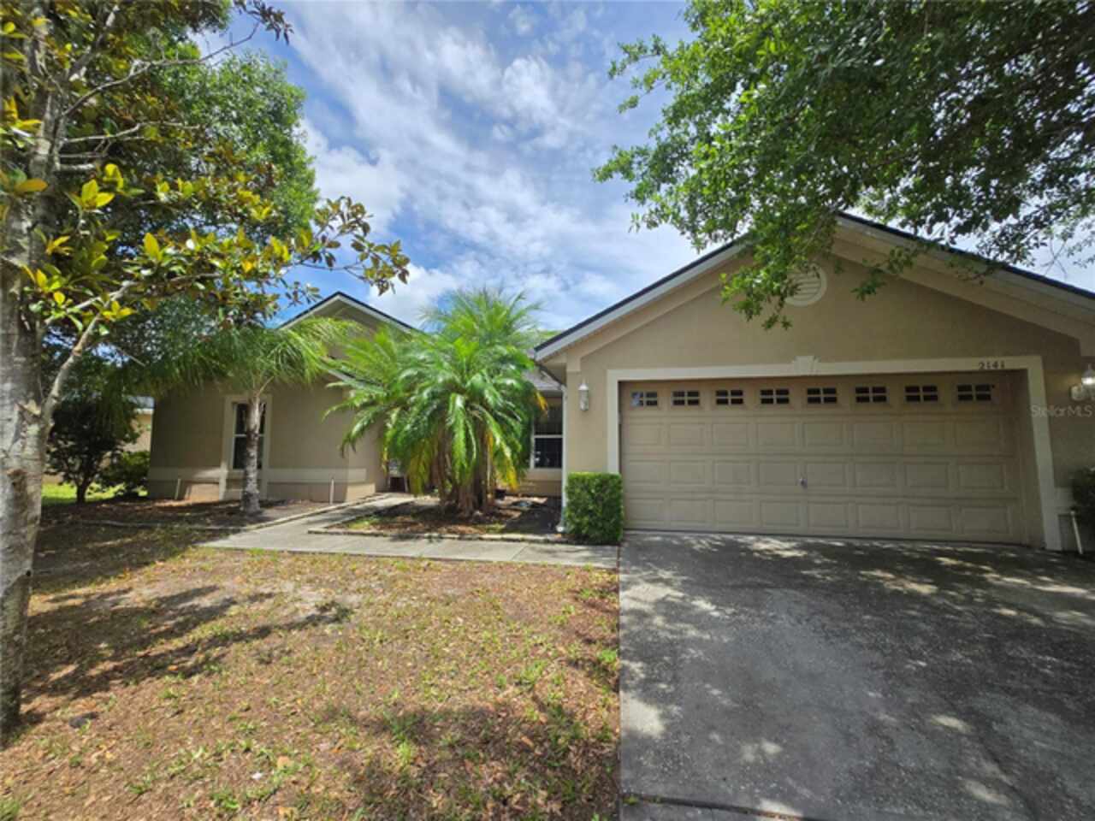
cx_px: 548
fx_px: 411
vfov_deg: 89.9
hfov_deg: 106.2
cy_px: 410
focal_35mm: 13
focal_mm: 1.7
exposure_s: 1/907
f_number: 2.2
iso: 25
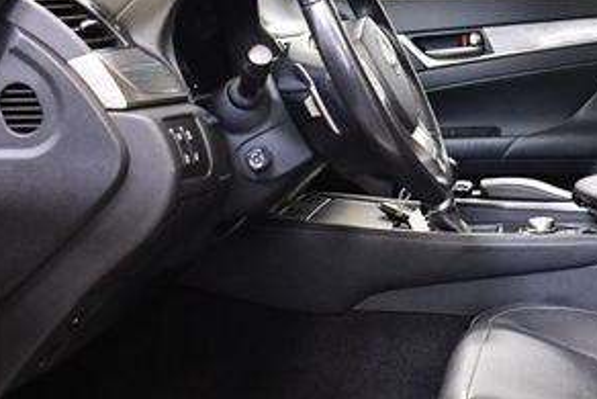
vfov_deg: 17.3
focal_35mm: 79
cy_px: 219
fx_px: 1311
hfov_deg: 24.6
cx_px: 577
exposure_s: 1/100
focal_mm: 18
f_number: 3.5
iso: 3200
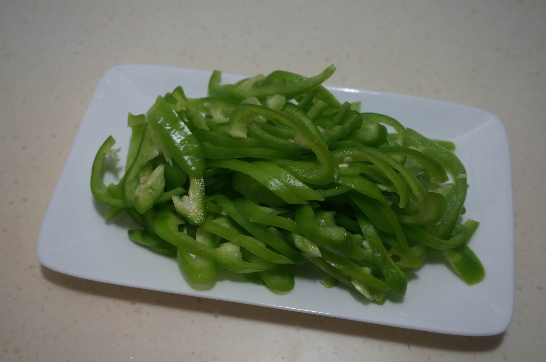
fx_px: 614
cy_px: 181
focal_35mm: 40
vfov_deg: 32.9
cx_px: 273
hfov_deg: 48.0
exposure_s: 1/160
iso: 1000
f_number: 4.5
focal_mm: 27
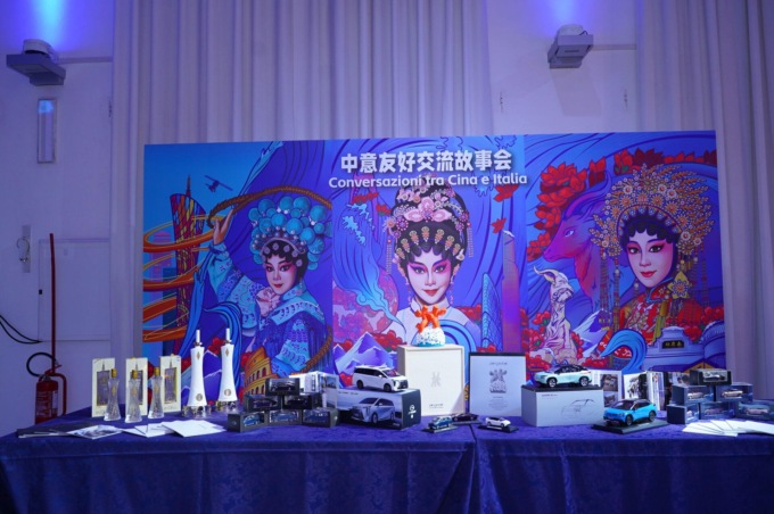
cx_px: 387
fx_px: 666
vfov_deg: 42.2
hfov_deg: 60.3
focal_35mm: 31
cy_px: 257
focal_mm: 31
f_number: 4.5
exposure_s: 1/100
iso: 800
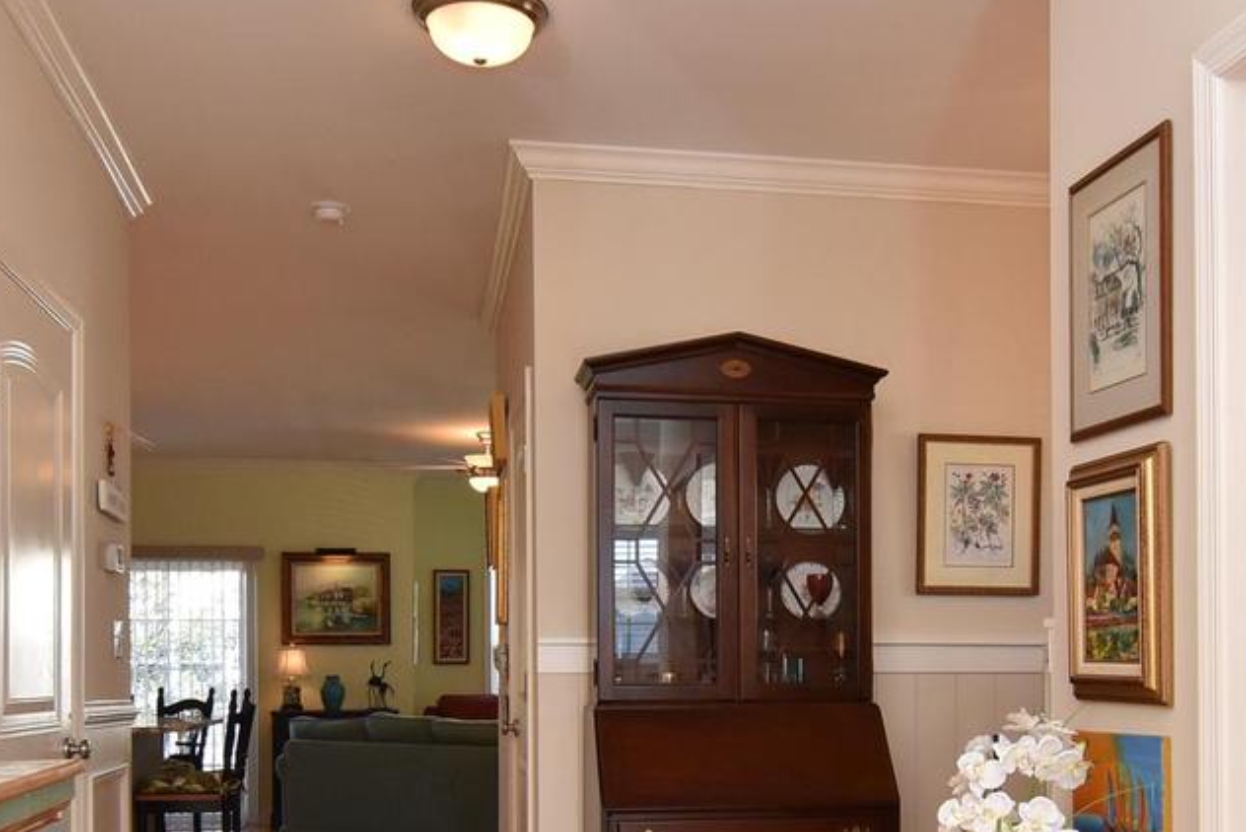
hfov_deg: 47.3
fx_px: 1420
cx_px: 700
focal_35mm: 41
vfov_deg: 31.7
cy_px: 676
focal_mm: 12
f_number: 8
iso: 800
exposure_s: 1/80
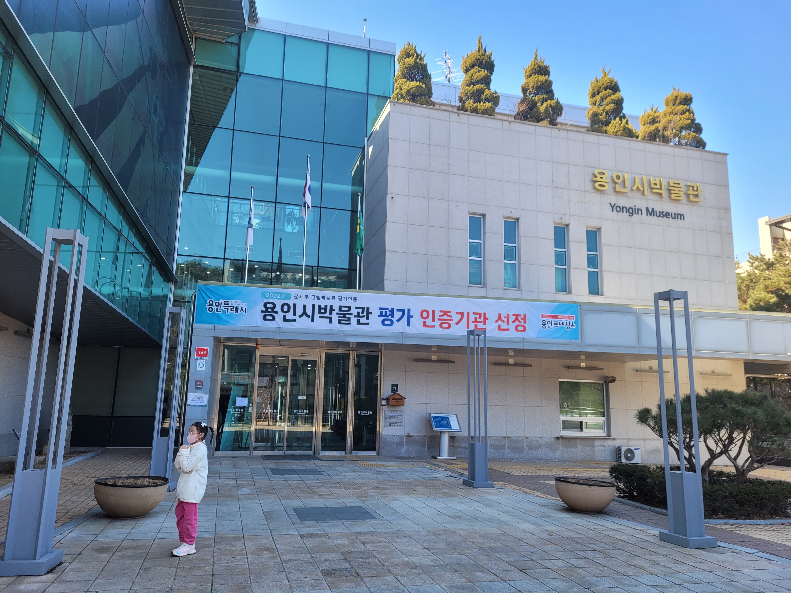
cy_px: 296
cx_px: 396
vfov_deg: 53.1
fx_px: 594
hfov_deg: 67.3
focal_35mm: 26
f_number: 1.8
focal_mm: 5.4
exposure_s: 1/426
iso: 40
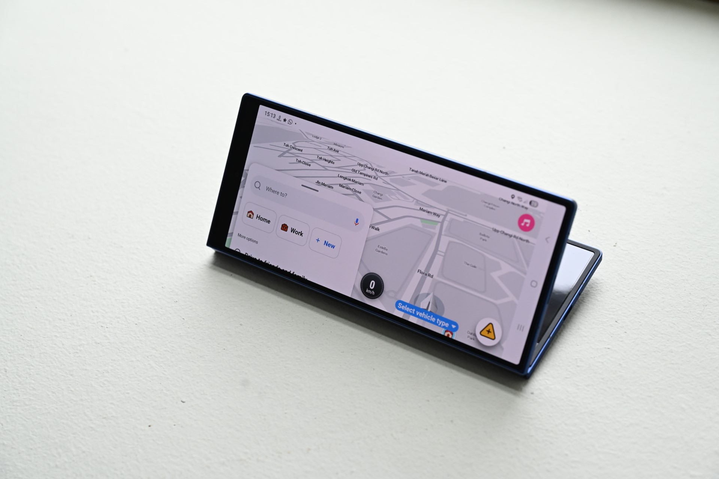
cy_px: 240
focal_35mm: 57
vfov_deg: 23.8
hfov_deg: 35.1
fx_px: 1138
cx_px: 360
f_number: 6.3
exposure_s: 1/60
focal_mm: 57
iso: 1000
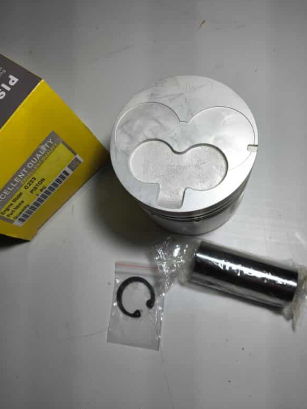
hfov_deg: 51.4
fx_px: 319
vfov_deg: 65.3
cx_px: 154
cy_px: 198
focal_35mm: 27
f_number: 1.8
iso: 99
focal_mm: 4.81
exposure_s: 1/246
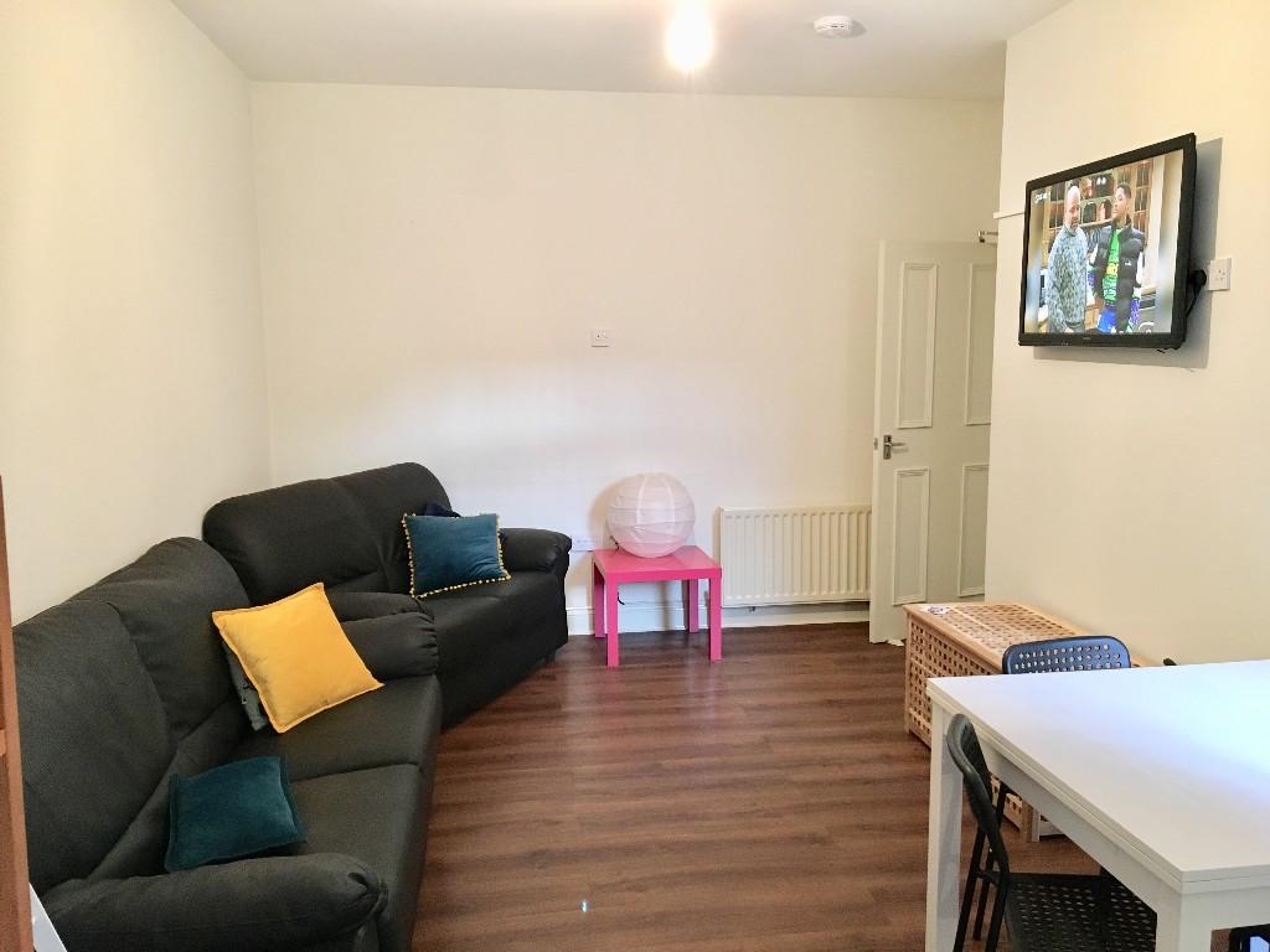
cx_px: 635
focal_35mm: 29
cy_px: 476
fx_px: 1064
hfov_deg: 61.7
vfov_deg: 48.2
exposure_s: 1/33
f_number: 2.2
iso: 160
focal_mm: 4.15
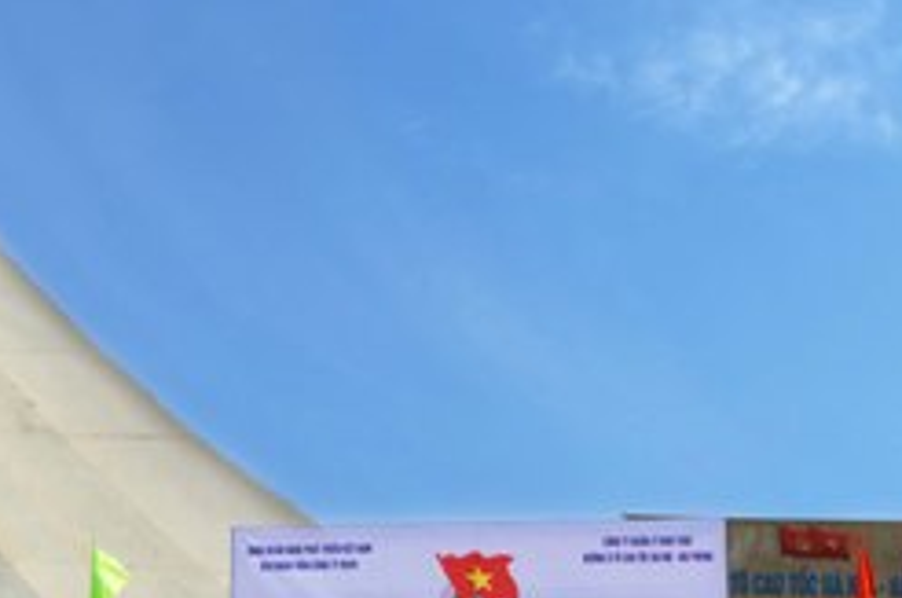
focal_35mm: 86
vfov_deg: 15.7
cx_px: 510
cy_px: 510
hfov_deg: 23.7
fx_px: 2151
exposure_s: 1/4000
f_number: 4
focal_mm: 22
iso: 320
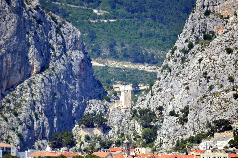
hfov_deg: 4.6
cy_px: 79
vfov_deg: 3.0
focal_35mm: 450
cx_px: 119
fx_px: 2968
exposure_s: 1/3200
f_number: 5.6
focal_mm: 300
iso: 800
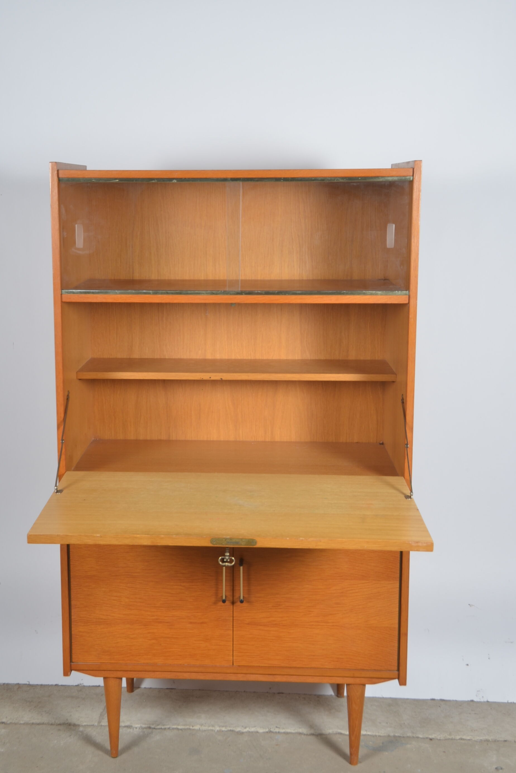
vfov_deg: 41.1
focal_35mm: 48
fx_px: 1032
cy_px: 348
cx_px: 212
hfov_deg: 28.0
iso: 100
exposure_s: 1/125
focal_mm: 24
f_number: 11
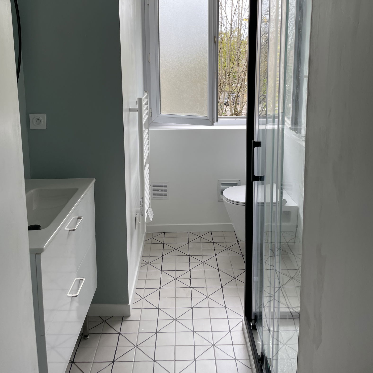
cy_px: 122
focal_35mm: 31
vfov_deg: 51.5
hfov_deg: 52.5
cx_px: 185
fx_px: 378
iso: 32
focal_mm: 4.2
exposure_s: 1/231
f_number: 1.6
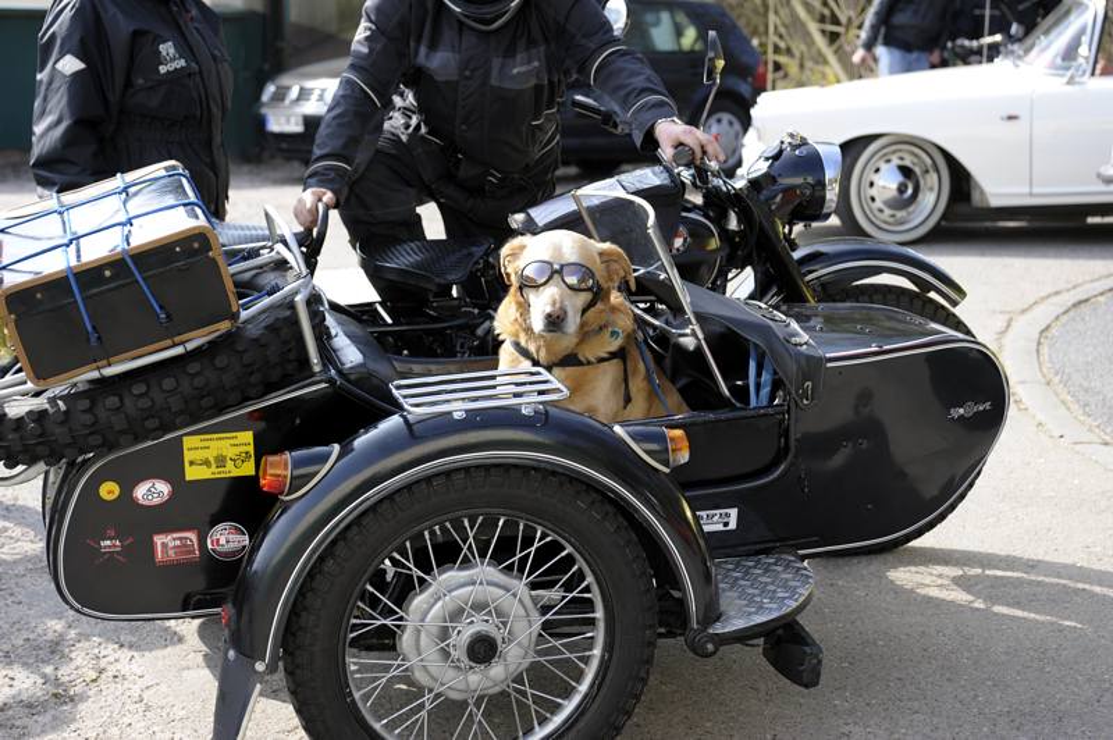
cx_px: 556
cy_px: 370
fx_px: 2162
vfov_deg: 19.4
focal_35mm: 70
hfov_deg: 28.9
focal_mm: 70
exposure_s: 1/320
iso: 200
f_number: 5.6
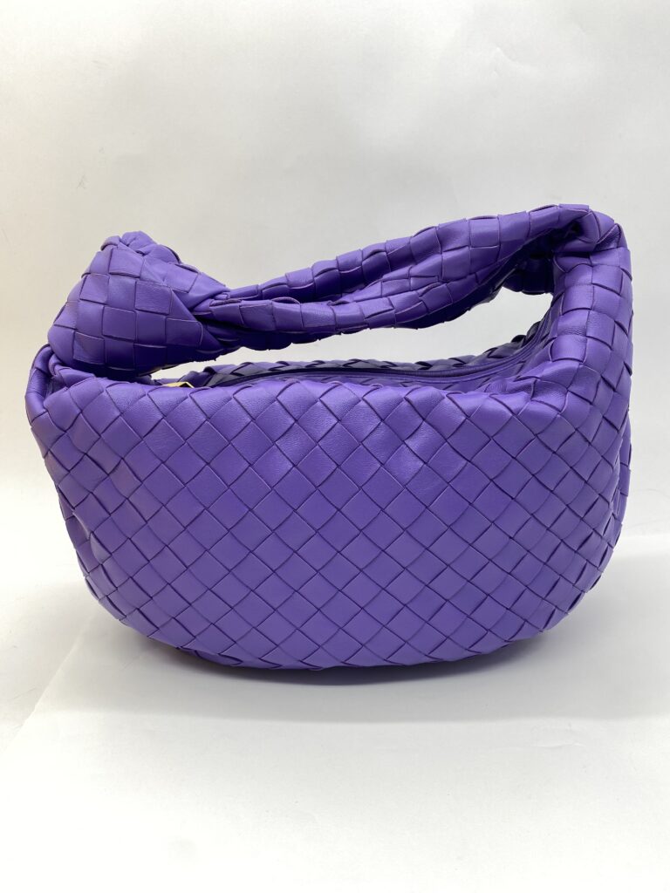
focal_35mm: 26
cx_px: 335
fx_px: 671
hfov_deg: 53.1
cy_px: 446
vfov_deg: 67.3
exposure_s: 1/100
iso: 50
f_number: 1.8
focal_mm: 4.25
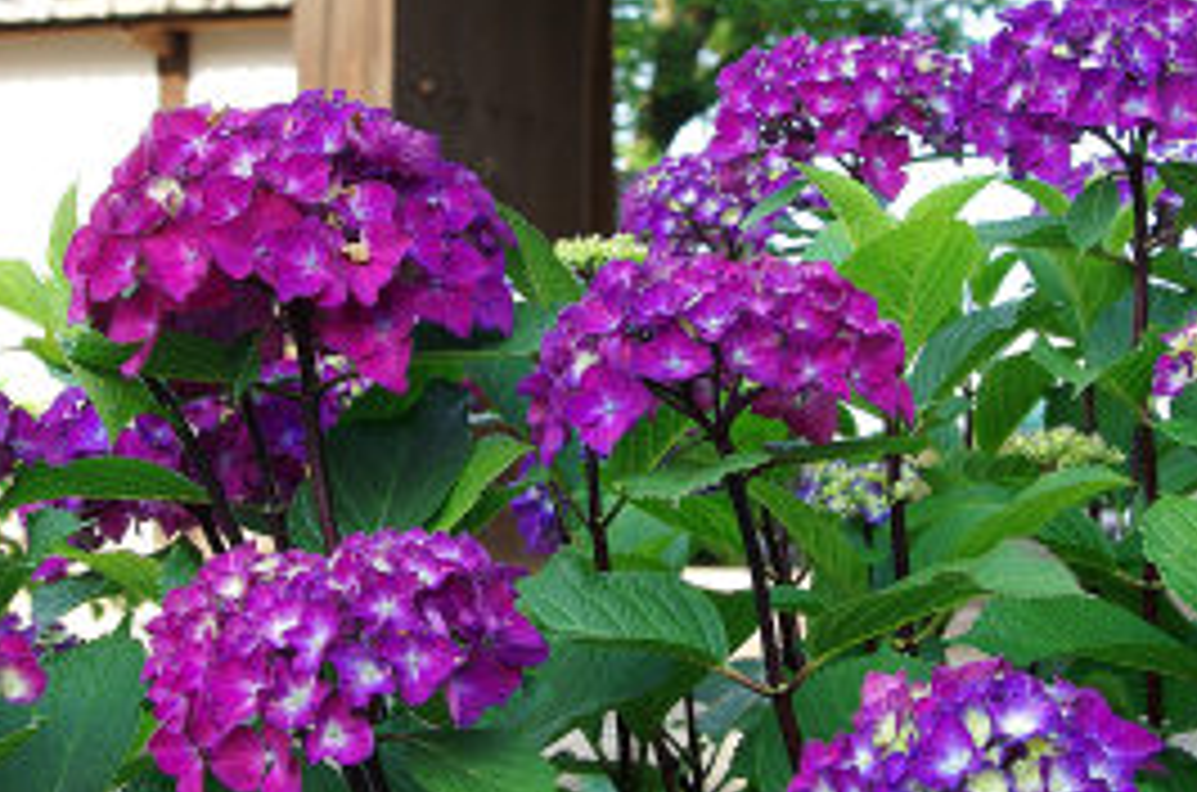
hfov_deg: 25.7
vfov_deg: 17.1
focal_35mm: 79
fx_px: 2620
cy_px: 182
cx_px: 616
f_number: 5.6
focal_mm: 28
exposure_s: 1/60
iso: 160
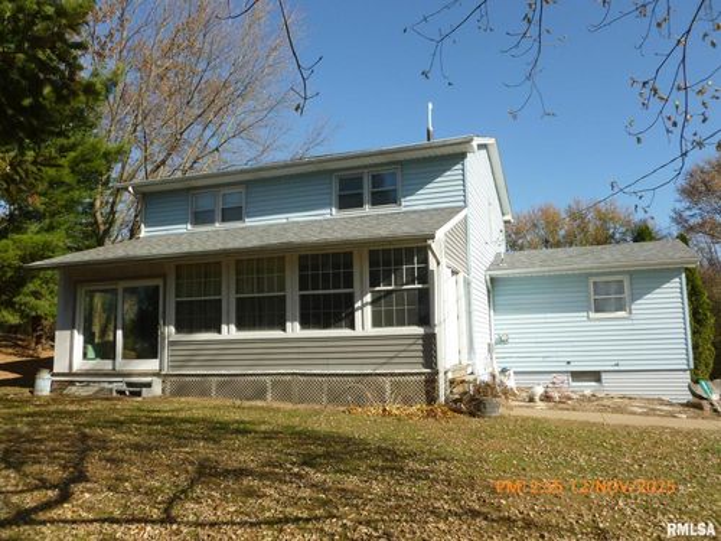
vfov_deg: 49.7
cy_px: 270
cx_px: 360
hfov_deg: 63.4
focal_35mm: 28
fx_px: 583
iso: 100
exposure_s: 1/800
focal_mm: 5
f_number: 3.3
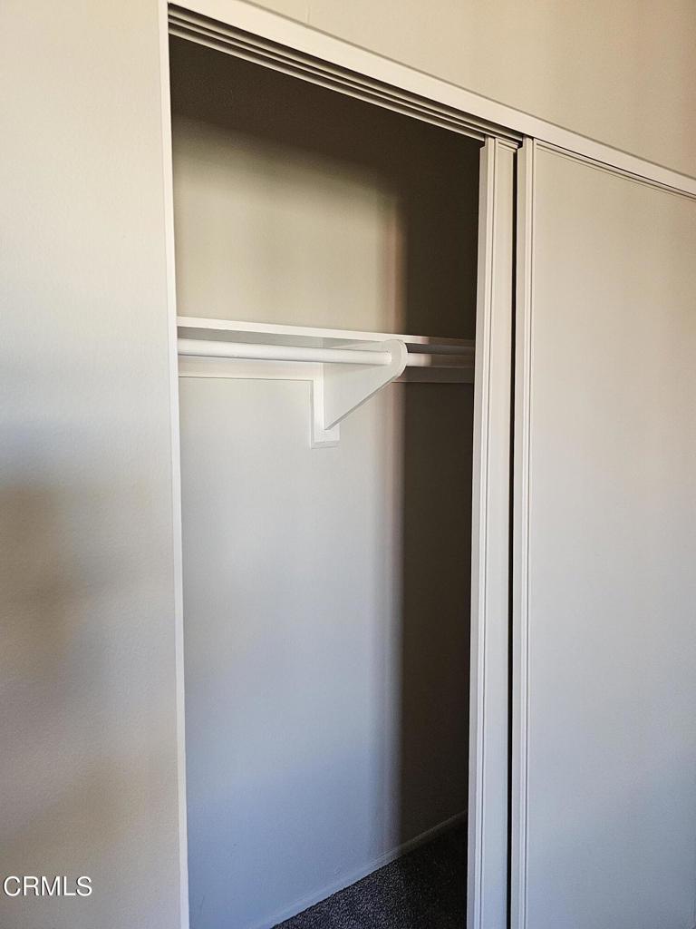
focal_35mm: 23
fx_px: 617
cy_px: 464
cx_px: 348
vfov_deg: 73.9
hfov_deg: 58.9
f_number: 1.7
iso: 400
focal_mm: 6.3
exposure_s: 1/240
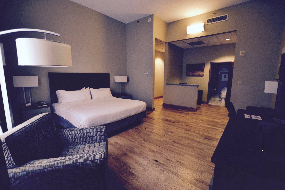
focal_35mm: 15
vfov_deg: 77.3
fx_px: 119
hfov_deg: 100.4
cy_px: 95
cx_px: 142
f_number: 3.5
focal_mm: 10
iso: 2000
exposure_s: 1/60
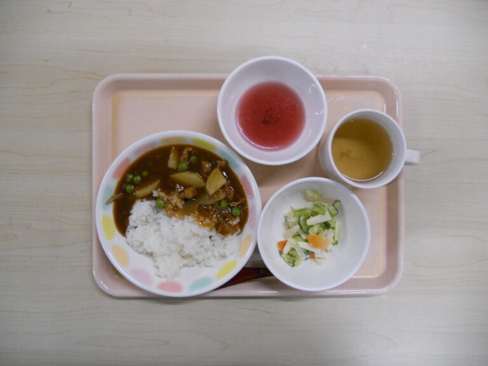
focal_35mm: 27
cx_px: 244
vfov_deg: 51.4
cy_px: 183
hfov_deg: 65.3
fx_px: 381
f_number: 3.2
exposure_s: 1/100
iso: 400
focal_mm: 4.9
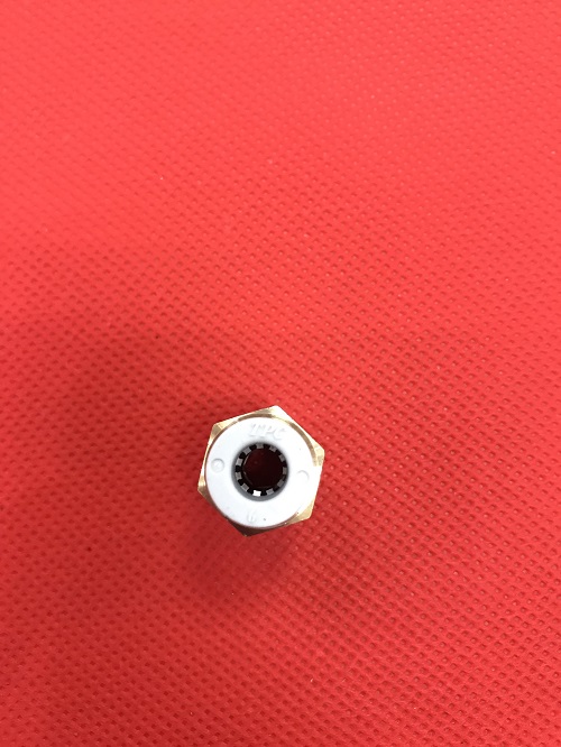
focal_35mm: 28
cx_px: 280
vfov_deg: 63.4
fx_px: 605
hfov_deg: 49.8
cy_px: 374
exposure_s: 1/17
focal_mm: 3.99
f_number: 1.8
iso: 64
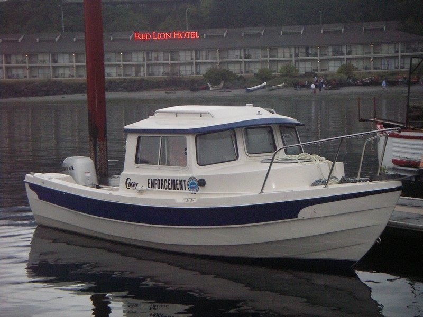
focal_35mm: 83
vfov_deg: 17.8
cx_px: 212
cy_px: 158
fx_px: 1014
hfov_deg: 23.6
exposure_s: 1/50
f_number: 3.9
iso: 200
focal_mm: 13.8
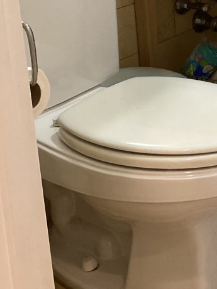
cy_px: -19
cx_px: 320
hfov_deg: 15.4
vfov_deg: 21.0
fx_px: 744
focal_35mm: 89
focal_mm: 4.25
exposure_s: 1/60
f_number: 1.8
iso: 400
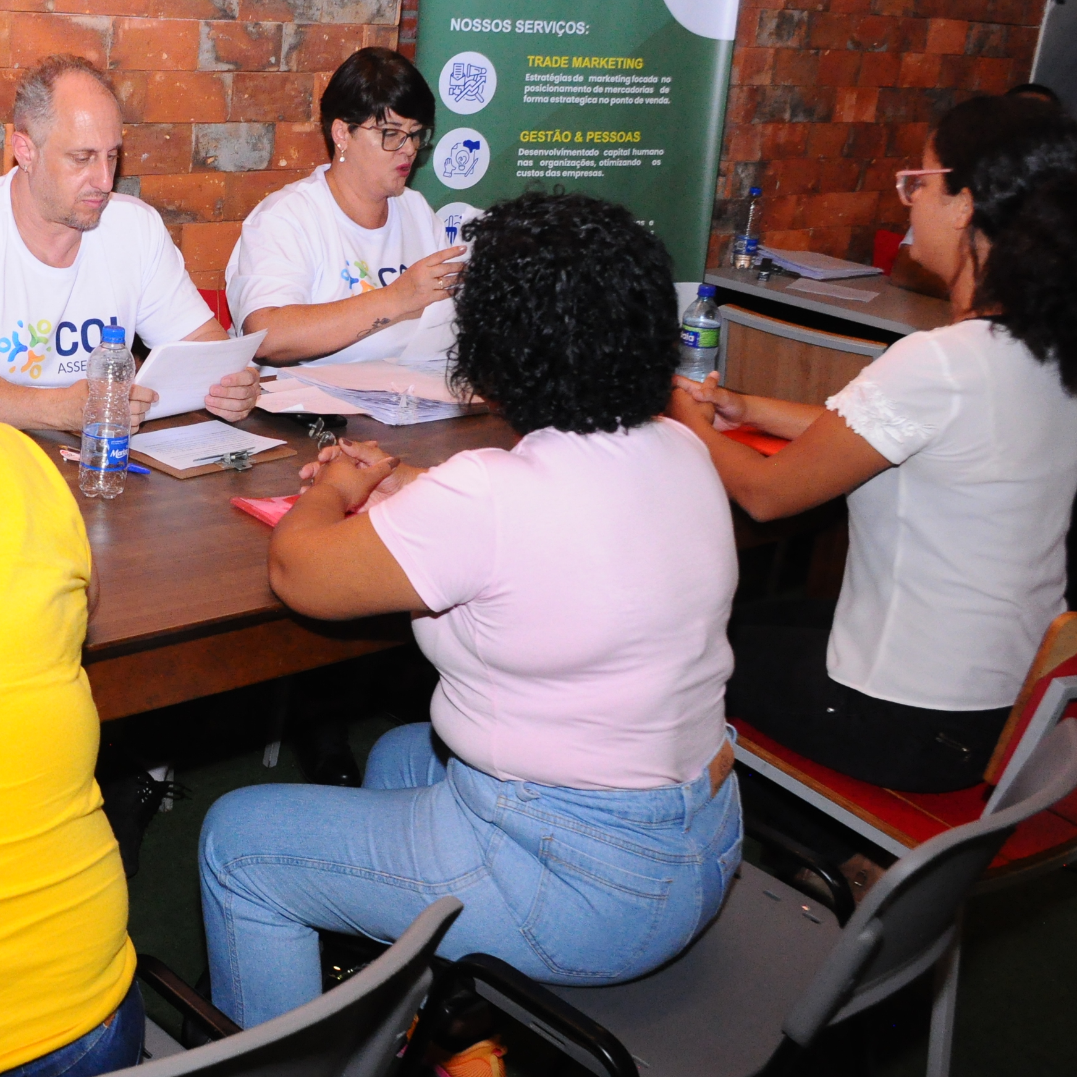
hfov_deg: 34.8
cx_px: 190
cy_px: 479
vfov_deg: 36.0
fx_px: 1654
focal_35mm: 47
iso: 2000
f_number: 6.3
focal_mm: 20
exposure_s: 1/250
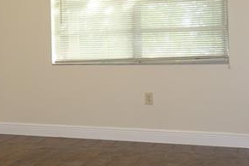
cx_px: 59
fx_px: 456
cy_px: 45
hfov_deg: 30.0
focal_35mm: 66
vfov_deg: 20.5
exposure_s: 1/30
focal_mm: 8.8
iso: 125
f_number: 1.8
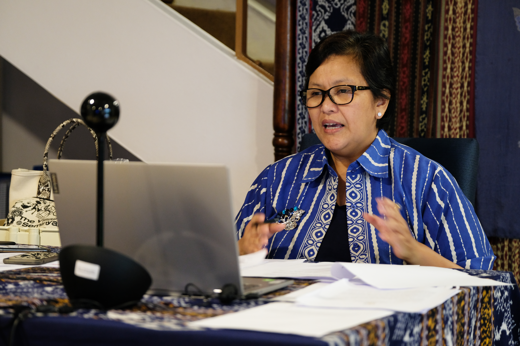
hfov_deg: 20.6
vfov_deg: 13.8
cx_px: 260
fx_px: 1430
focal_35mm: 99
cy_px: 173
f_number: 2.8
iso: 1250
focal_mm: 66
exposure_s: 1/34
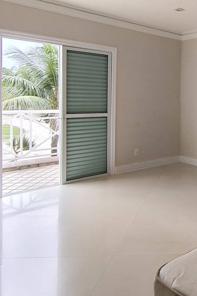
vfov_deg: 54.8
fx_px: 279
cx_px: 230
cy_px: 102
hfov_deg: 32.8
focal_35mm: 34
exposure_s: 1/120
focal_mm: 1.65
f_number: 2.2
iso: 50
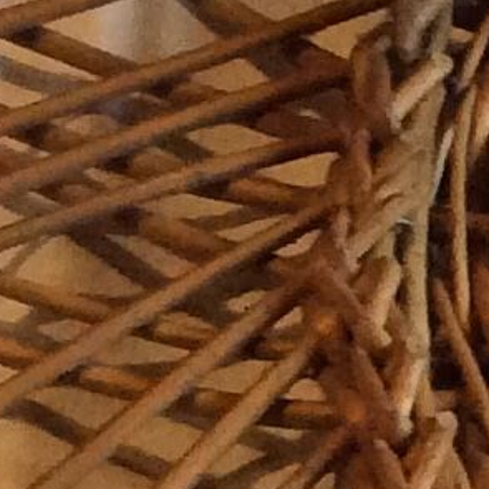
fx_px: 3964
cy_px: 645
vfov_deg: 7.0
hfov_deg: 6.7
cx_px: 1142
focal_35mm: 248
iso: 200
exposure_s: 1/25
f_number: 2.4
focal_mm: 3.3
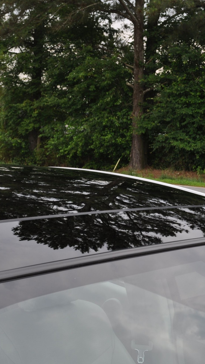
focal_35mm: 62
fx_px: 599
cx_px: 71
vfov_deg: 33.8
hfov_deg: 19.4
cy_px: 183
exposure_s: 1/60
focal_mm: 26
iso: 200
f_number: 8
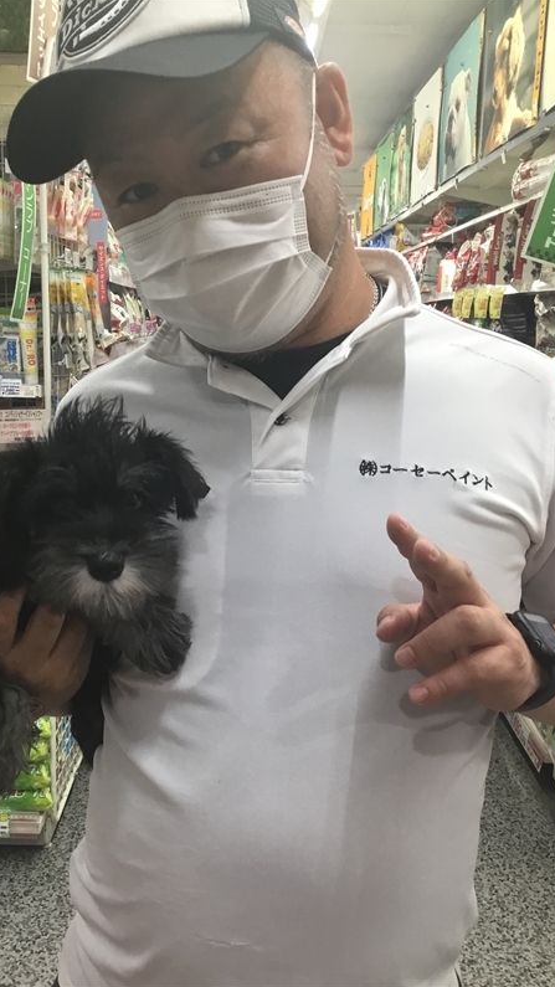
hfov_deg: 34.5
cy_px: 492
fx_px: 890
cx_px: 225
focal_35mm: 34
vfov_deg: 58.0
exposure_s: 1/30
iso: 50
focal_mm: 3.3
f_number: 2.4
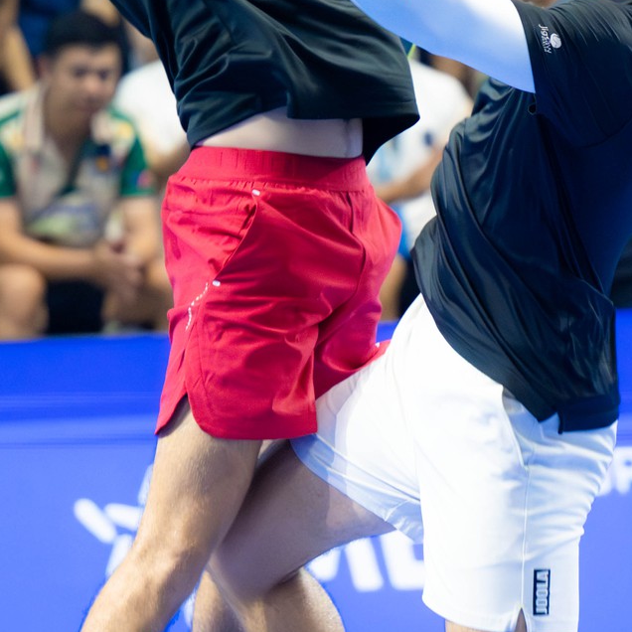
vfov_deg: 3.4
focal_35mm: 521
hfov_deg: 3.4
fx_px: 10762
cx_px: 453
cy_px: 224
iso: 6400
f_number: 2.8
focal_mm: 130
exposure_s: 1/640
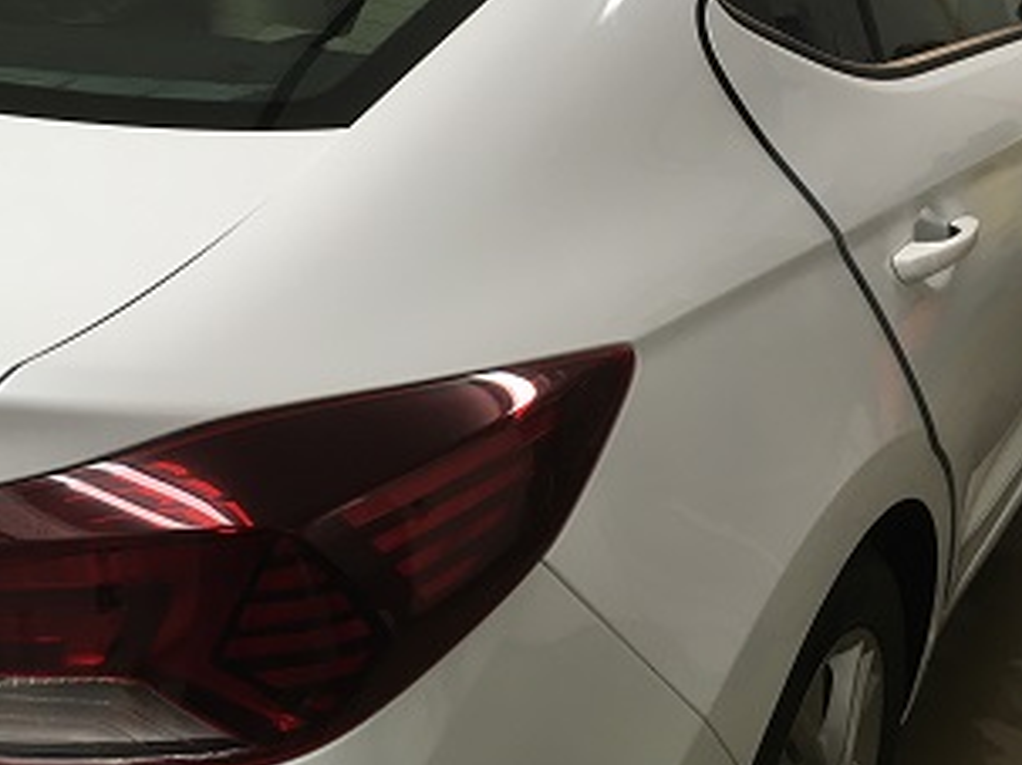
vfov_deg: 32.5
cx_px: 449
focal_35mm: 44
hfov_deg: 42.9
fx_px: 1299
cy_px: 248
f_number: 2.2
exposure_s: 1/30
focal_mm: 4.15
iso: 25
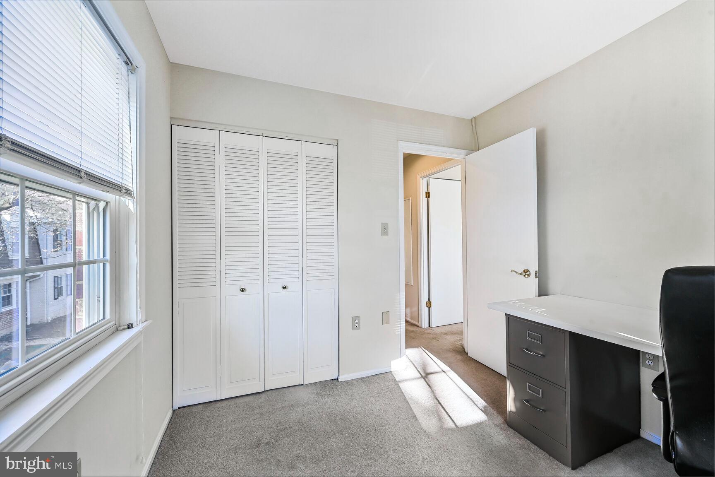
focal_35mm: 14
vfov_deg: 81.2
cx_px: 358
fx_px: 278
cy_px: 238
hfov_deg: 104.3
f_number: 9
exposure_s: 1/6
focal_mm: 14
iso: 200
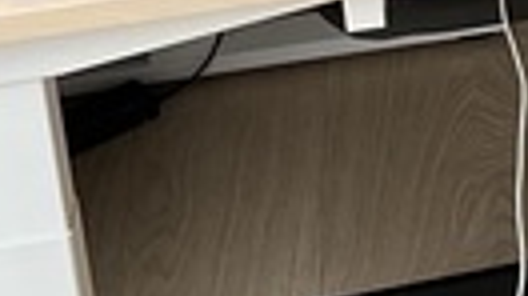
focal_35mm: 220
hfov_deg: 8.7
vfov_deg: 5.2
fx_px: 3078
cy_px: -620
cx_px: 1344
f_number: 1.6
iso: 100
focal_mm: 5.1
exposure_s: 1/100
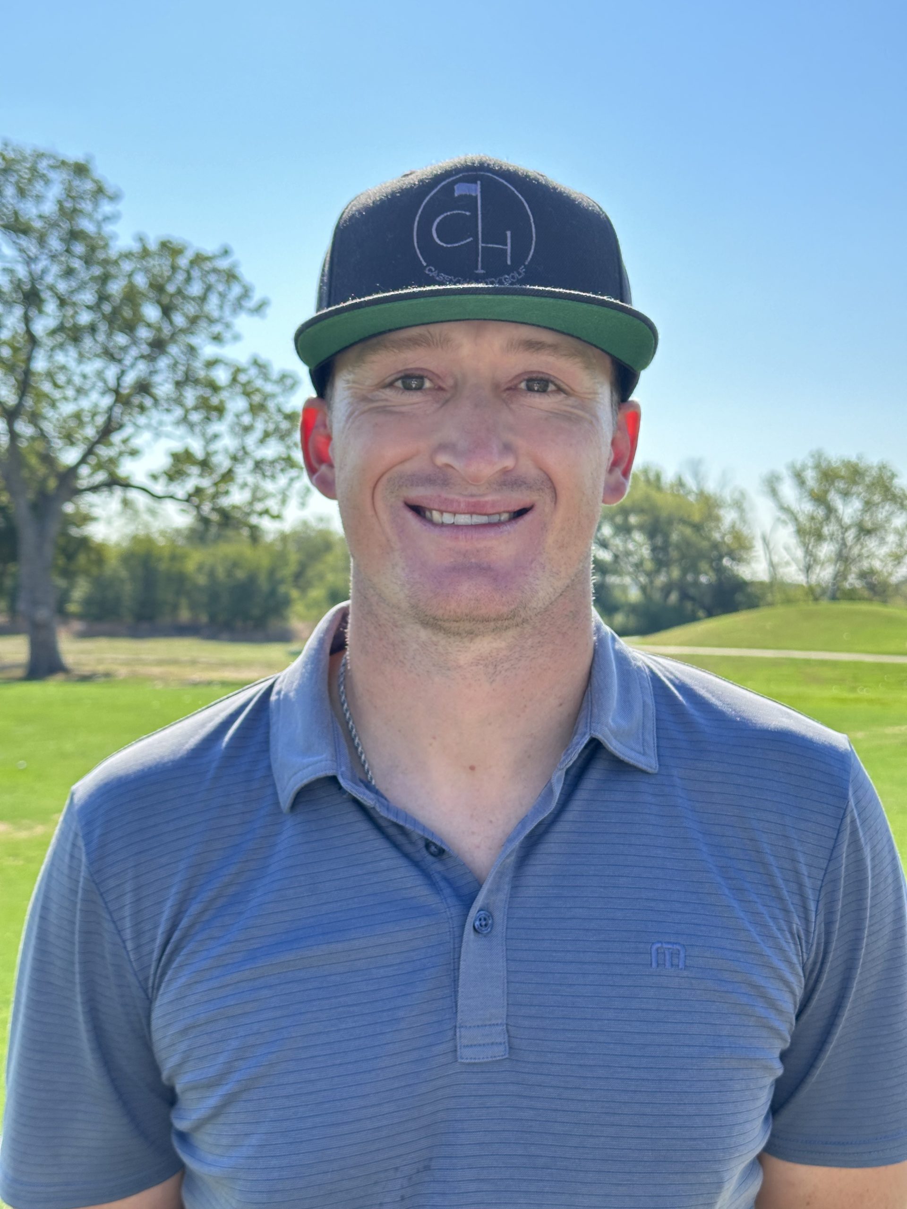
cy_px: 604
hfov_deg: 30.3
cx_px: 454
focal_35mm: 48
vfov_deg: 39.7
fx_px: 1677
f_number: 1.78
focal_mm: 6.86
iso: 64
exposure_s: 1/2160
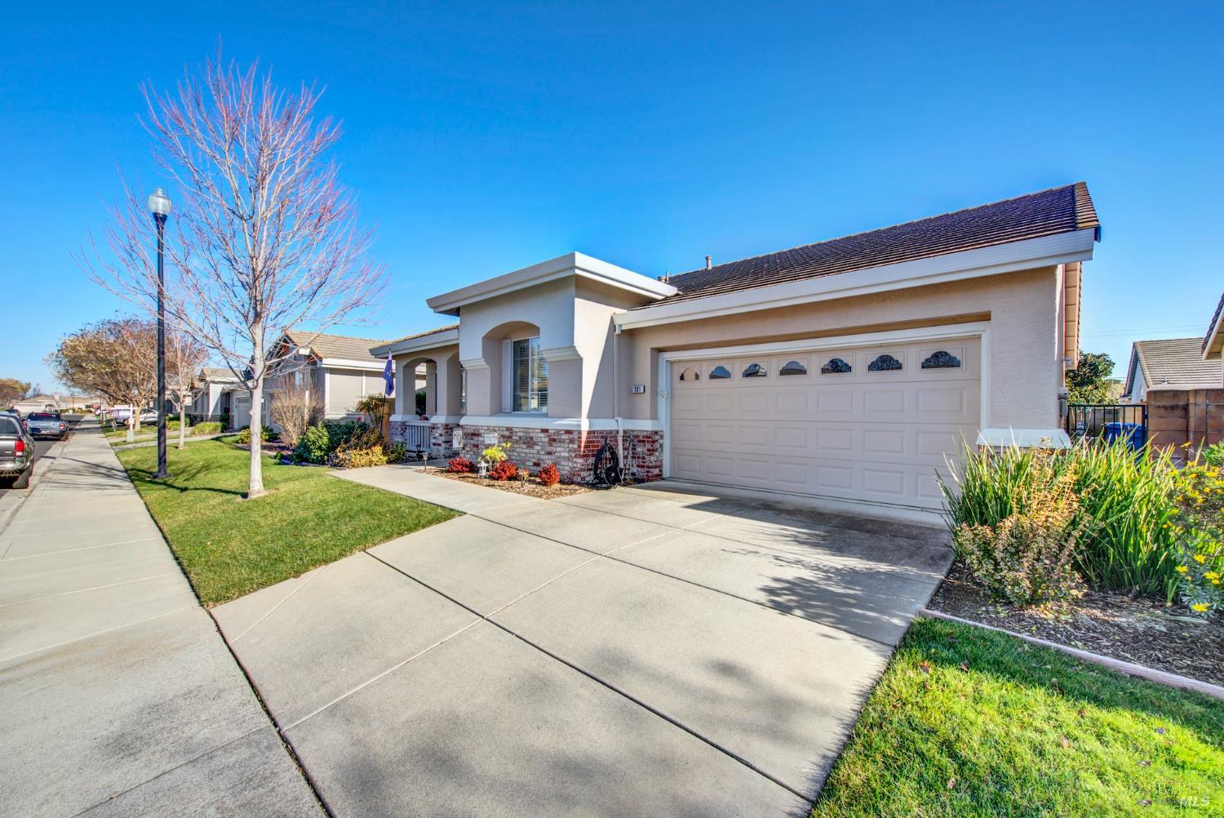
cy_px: 409
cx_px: 612
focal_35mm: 14
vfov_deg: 81.3
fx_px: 476
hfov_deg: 104.2
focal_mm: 14
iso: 100
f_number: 14
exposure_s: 1/60
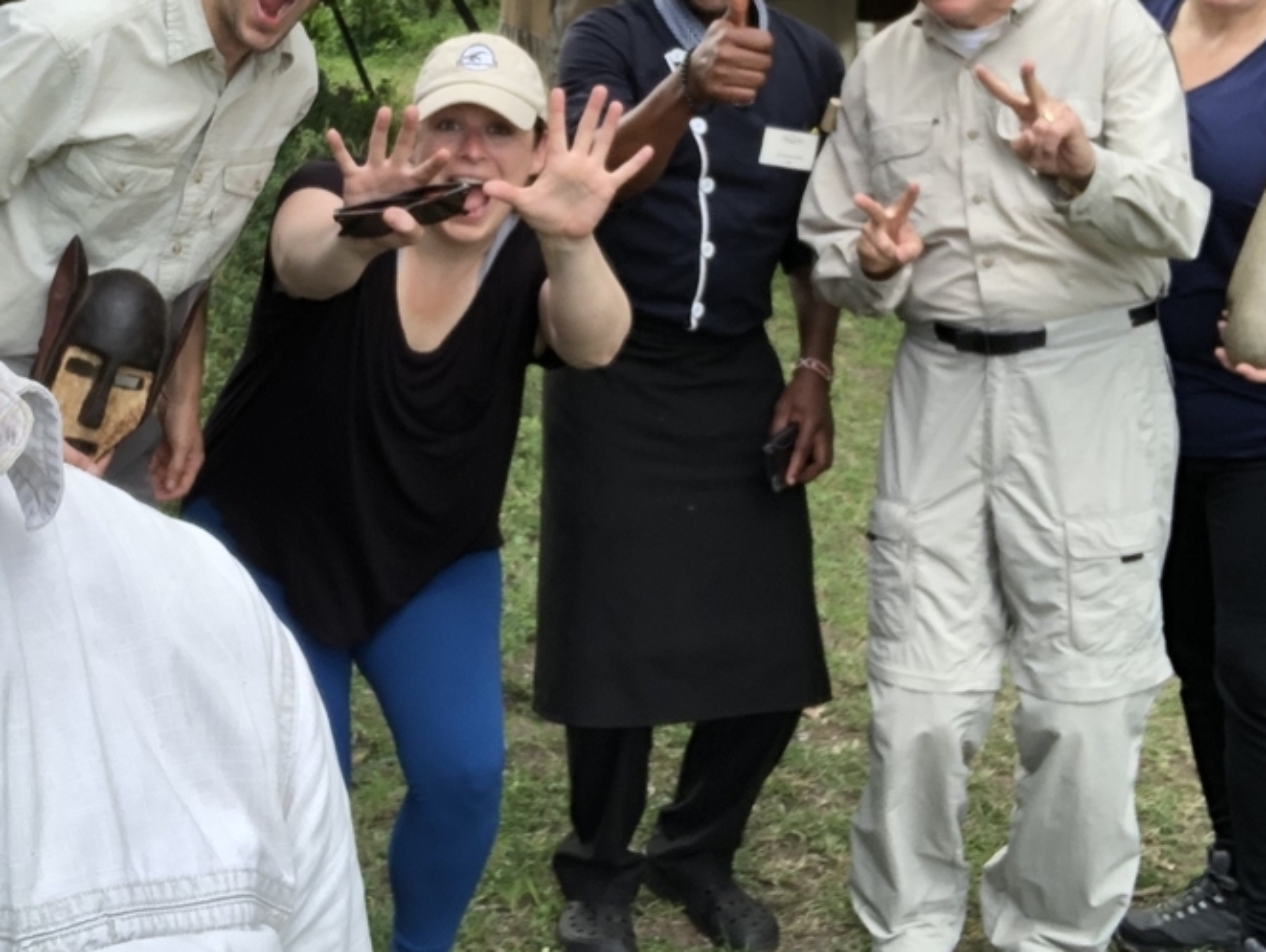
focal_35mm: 62
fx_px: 2270
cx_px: 439
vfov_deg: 23.3
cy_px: 174
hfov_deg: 31.0
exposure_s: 1/120
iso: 50
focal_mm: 2.87
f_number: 2.2
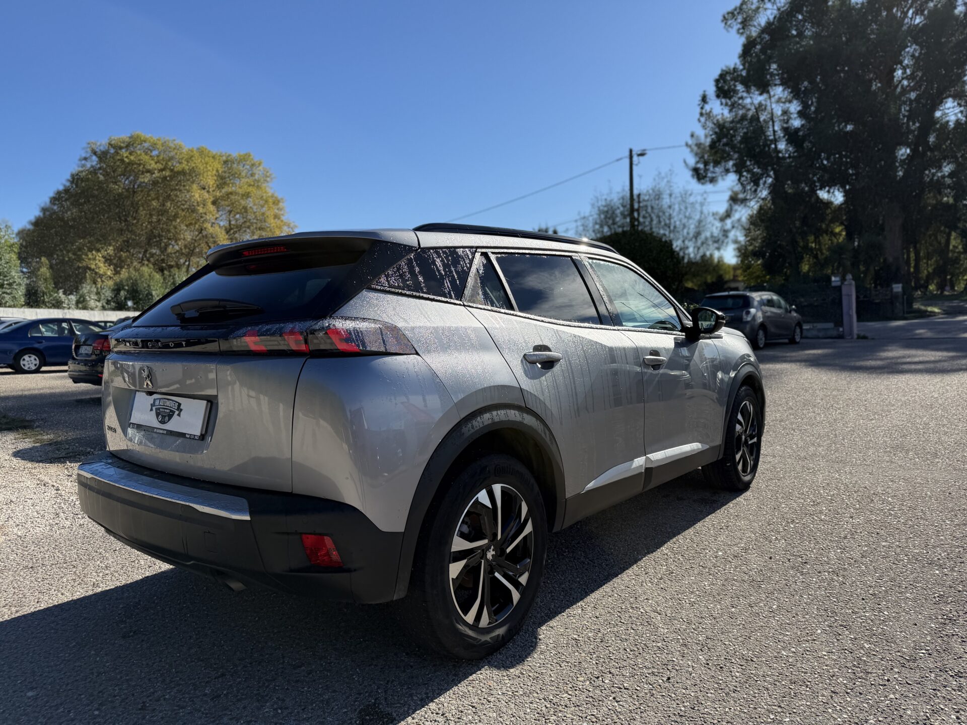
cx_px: 484
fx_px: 670
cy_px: 362
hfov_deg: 71.6
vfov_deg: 56.8
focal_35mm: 24
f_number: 1.78
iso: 80
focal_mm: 6.76
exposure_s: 1/6173
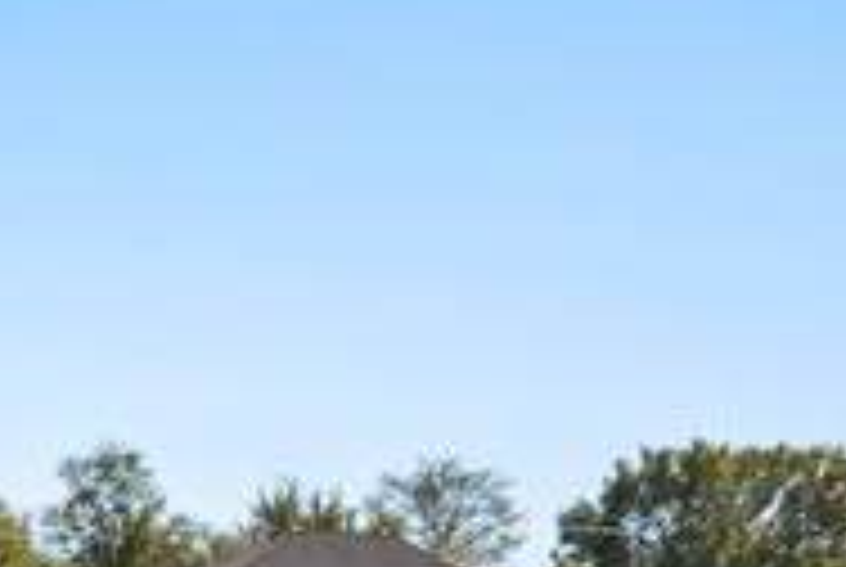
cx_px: -1958
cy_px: 560
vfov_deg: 8.4
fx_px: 3836
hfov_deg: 9.1
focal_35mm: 163
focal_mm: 24
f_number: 5.6
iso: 100
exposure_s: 1/250
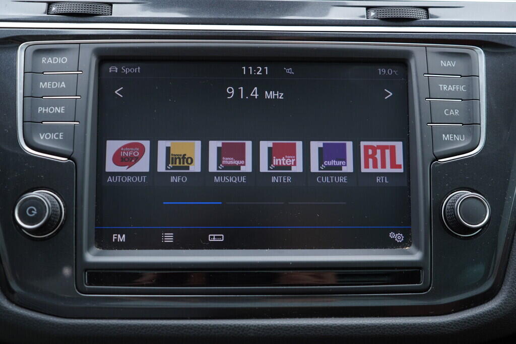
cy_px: 172
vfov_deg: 36.9
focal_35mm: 36
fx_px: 516
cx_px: 258
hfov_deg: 53.1
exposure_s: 1/40
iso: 250
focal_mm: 24
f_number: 2.8
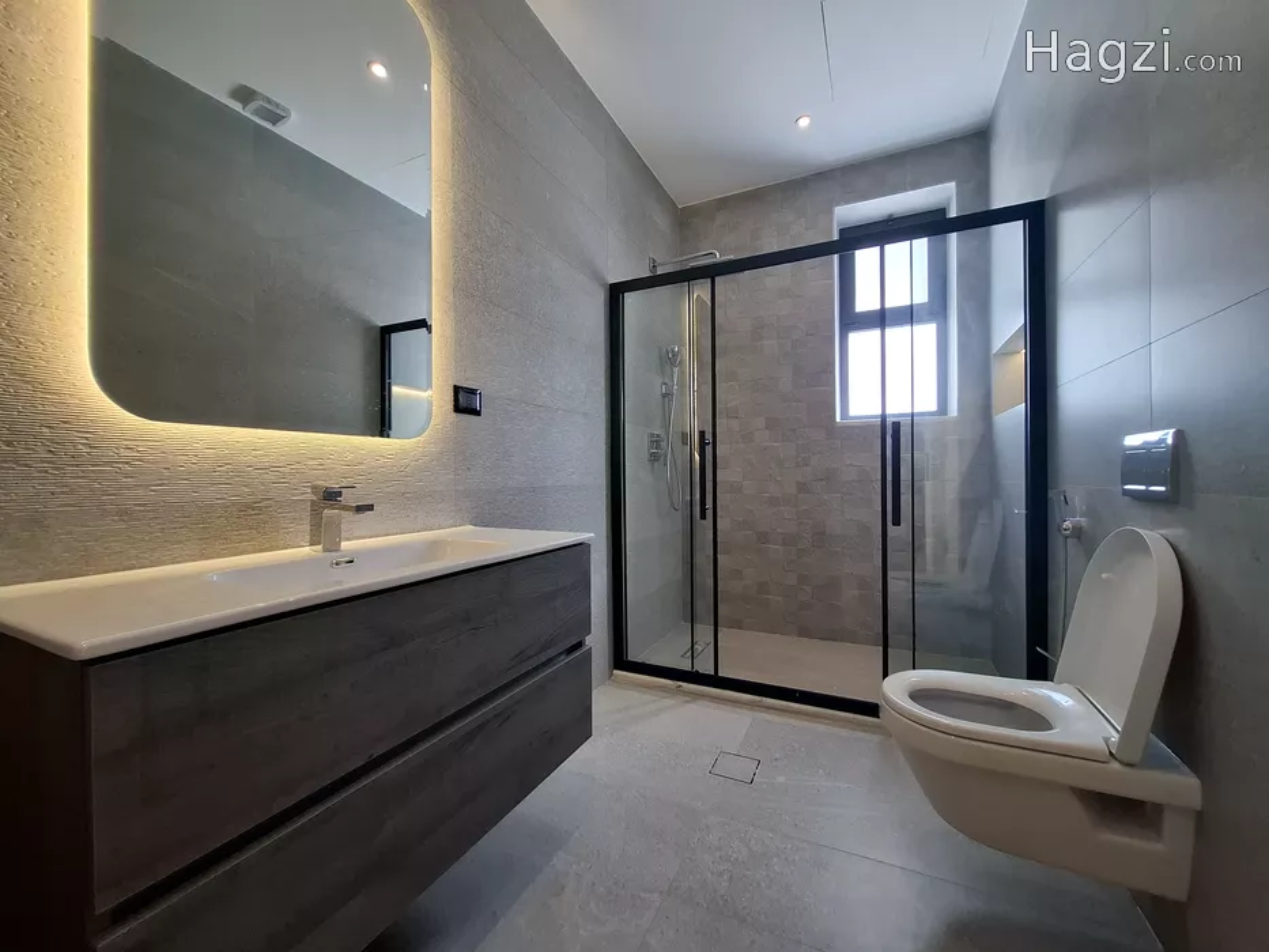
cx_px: 634
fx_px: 477
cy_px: 476
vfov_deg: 89.9
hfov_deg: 106.2
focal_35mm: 13
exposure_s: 1/50
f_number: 2.2
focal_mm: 1.74
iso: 40
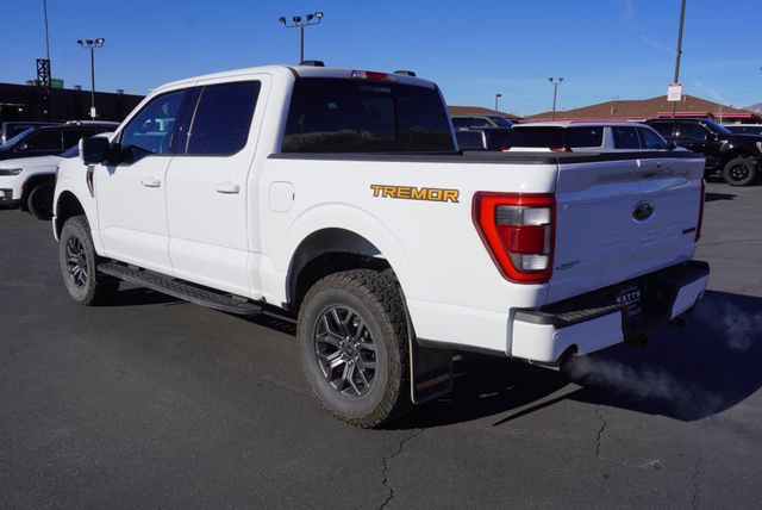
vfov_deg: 41.8
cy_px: 255
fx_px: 667
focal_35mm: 32
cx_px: 381
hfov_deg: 59.4
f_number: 10
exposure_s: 1/320
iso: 100
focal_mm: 21
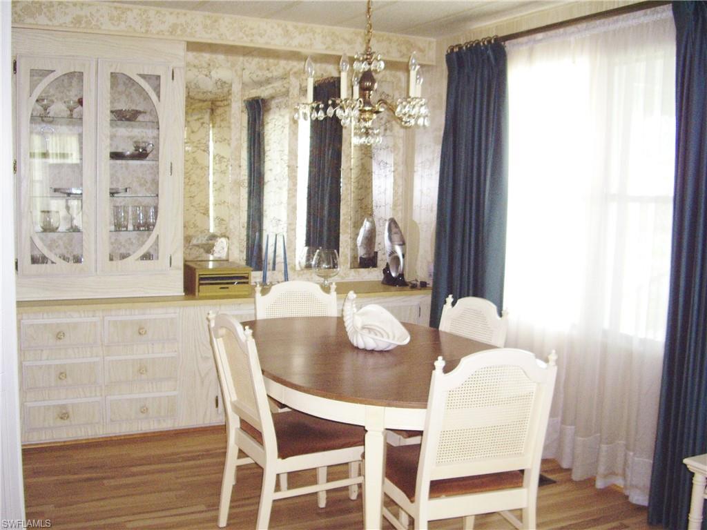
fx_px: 776
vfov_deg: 37.7
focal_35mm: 38
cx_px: 354
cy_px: 265
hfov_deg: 49.0
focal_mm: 7.9
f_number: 2.8
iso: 200
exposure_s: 1/40
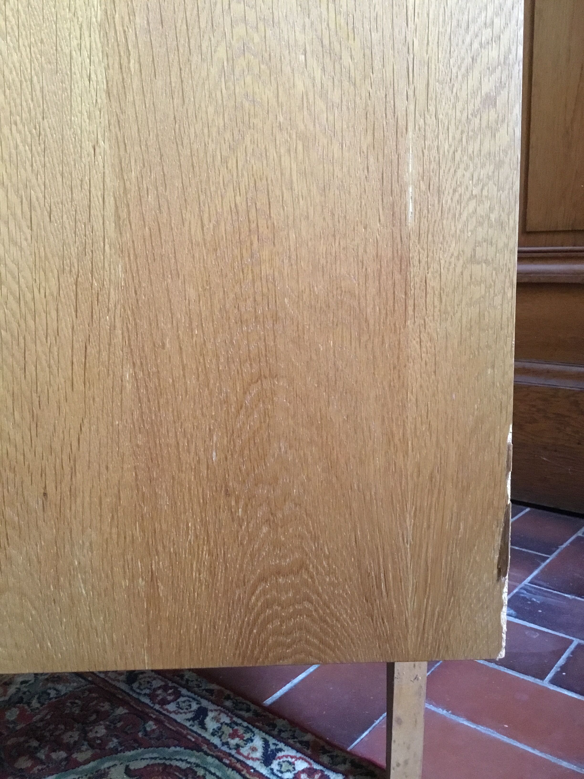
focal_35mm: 31
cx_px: 292
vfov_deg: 58.4
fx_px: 697
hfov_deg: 45.4
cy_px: 390
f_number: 2.4
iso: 400
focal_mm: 3.3
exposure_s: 1/17
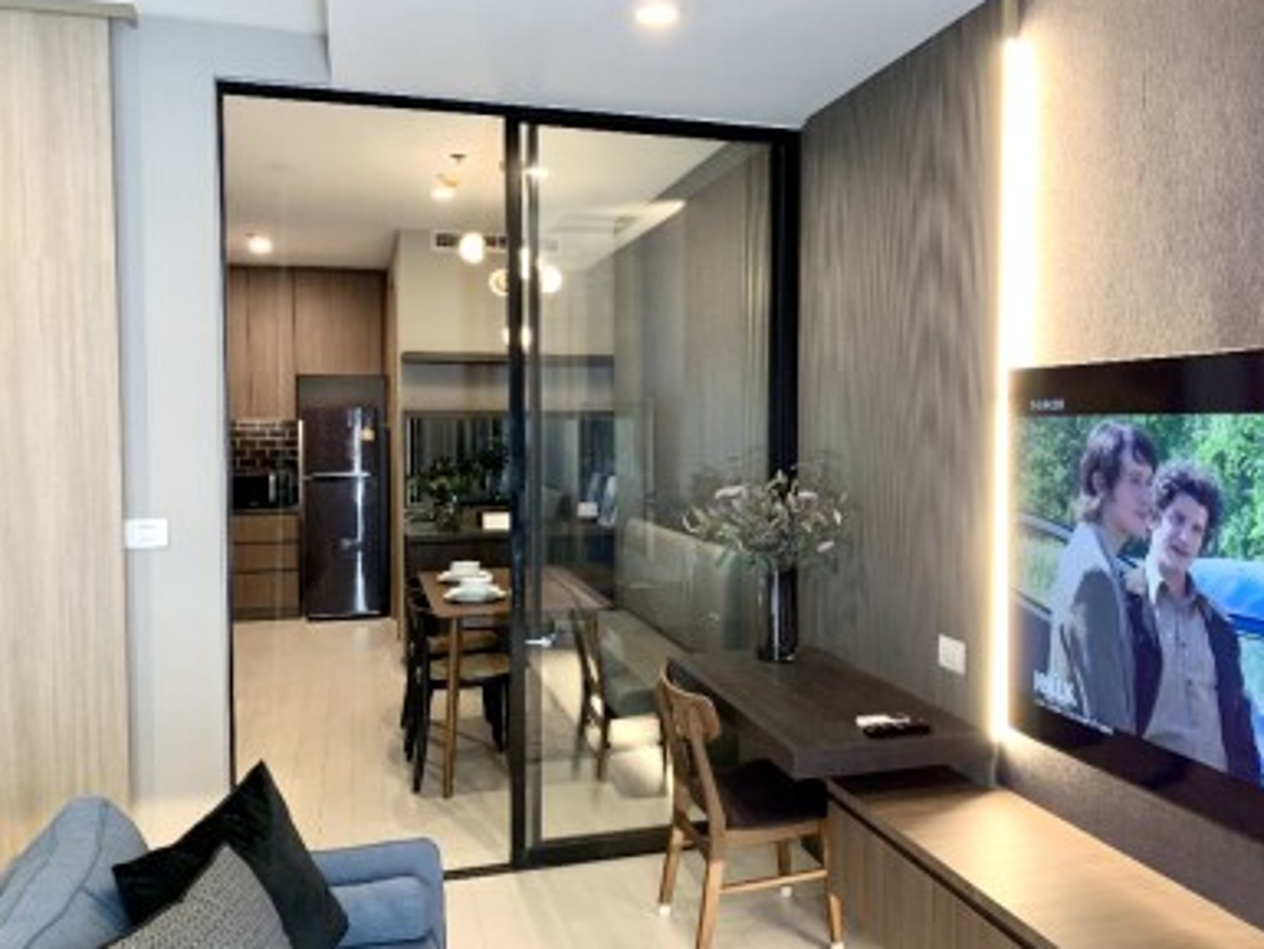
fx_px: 986
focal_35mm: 27
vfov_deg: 51.4
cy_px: 470
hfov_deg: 65.3
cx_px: 640
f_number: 1.8
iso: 200
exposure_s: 1/50
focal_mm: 4.25
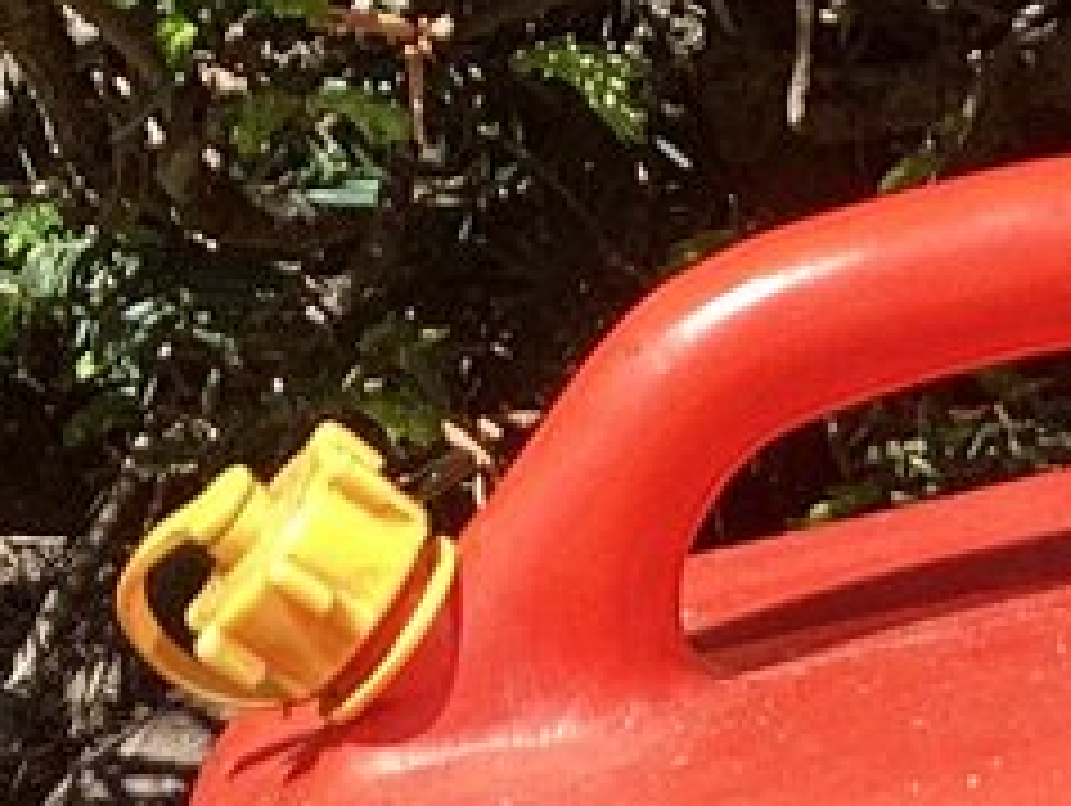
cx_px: 367
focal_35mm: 197
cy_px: 1416
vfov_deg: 7.4
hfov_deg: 10.0
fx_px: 6101
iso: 25
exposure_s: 1/876
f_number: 2.4
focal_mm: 3.3
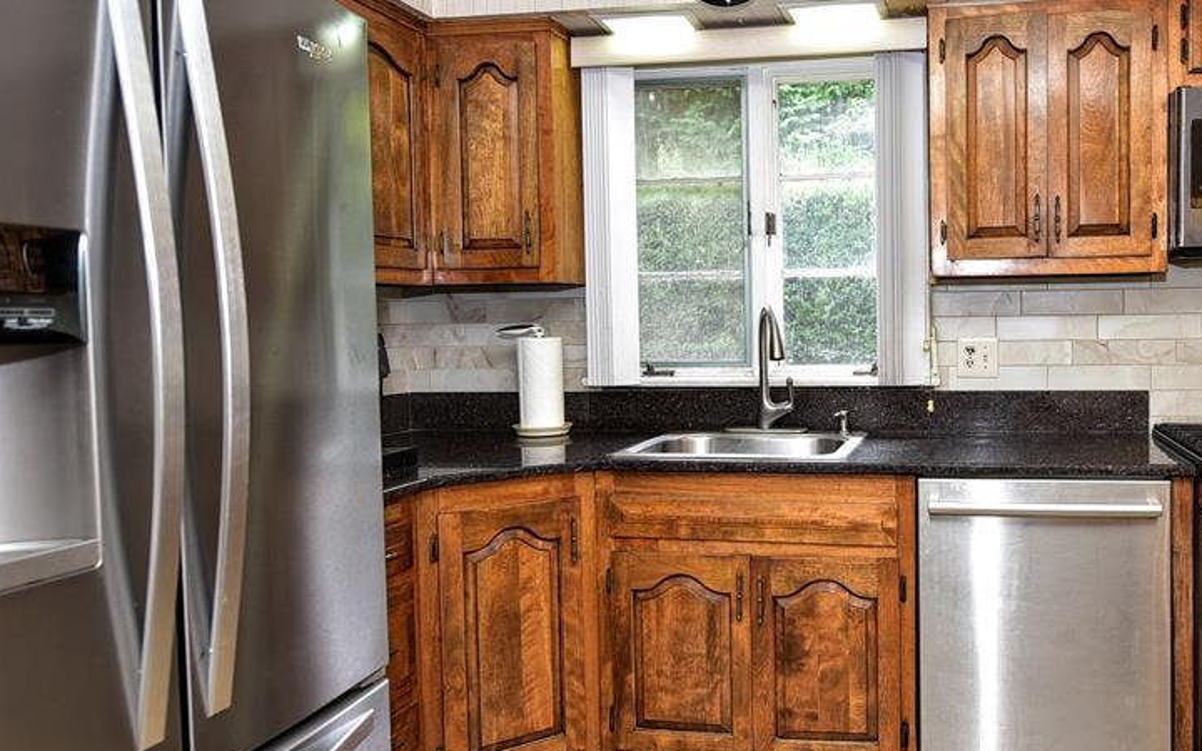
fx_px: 950
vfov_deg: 43.1
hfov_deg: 62.3
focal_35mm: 29
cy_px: 356
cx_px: 840
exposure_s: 1/60
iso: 200
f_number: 2.8
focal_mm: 20
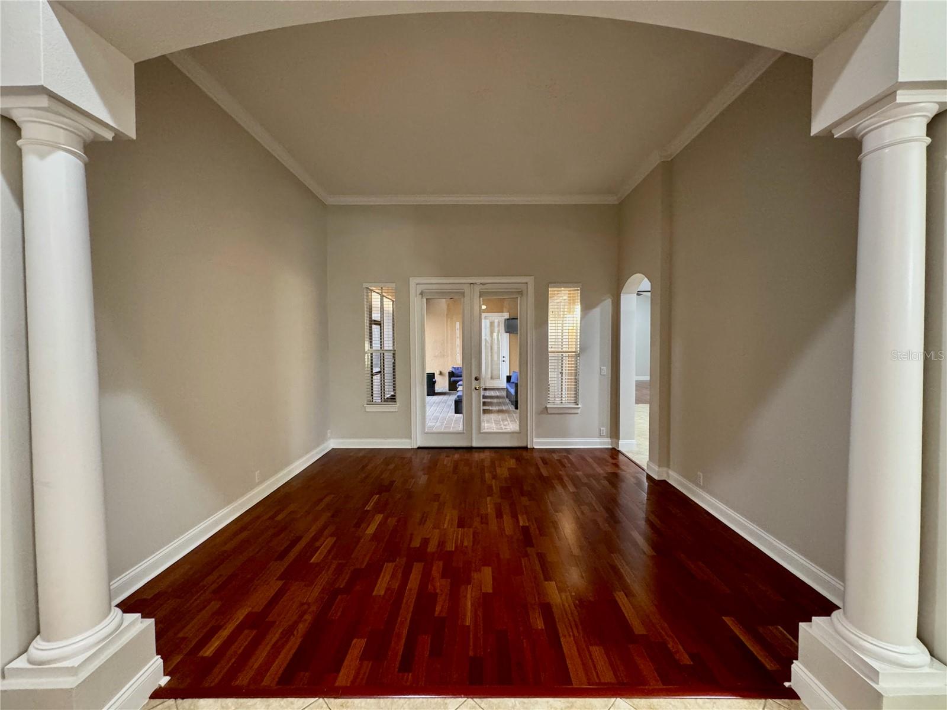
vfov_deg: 85.7
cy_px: 355
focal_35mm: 14
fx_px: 383
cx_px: 474
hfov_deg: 102.1
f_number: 2.2
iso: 640
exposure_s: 1/60
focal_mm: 2.22
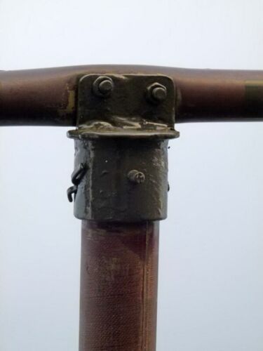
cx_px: 132
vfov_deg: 17.1
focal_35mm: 115
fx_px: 1165
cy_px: 176
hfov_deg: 12.9
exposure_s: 1/80
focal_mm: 20.7
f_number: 3.5
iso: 100
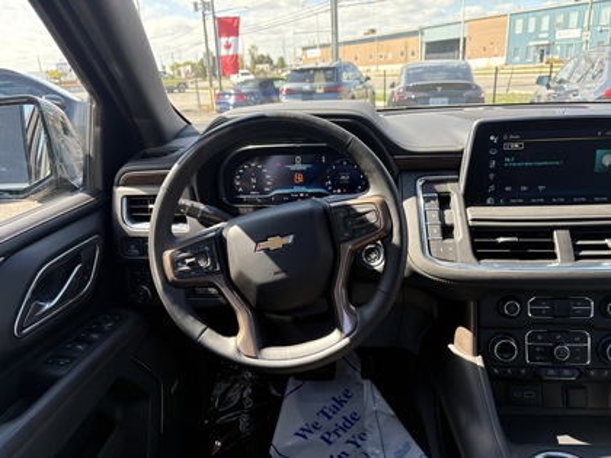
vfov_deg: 53.1
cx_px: 306
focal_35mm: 26
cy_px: 229
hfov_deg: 67.3
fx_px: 459
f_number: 1.6
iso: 64
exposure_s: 1/243
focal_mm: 5.96
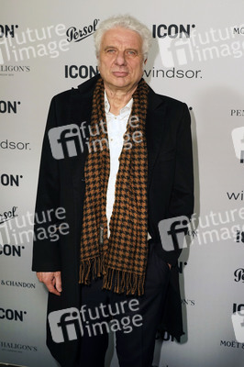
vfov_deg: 49.6
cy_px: 184
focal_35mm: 39
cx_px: 122
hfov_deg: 34.2
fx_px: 397
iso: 1600
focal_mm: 39
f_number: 5.6
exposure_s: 1/160
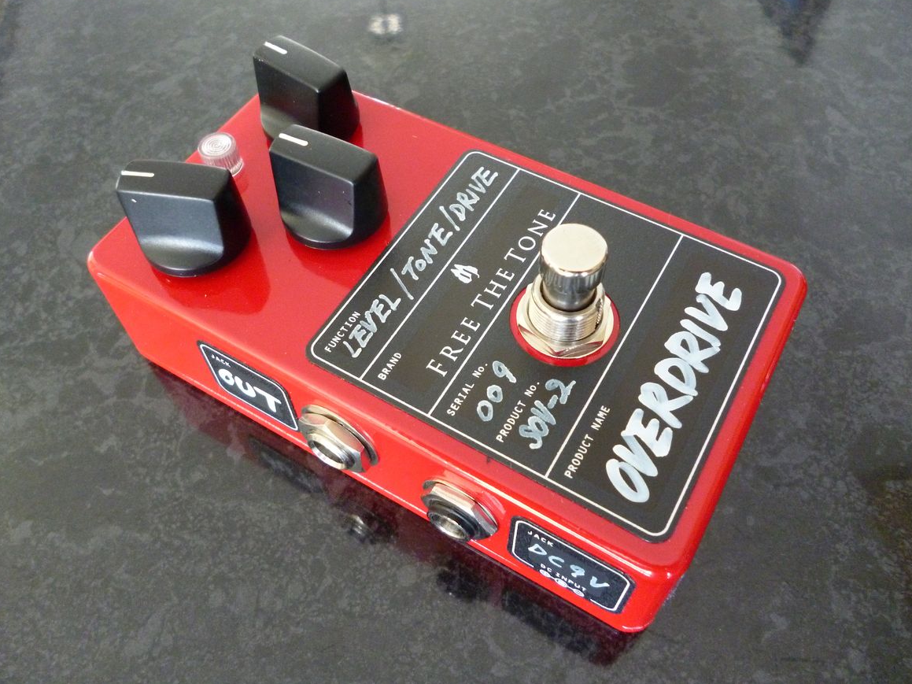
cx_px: 444
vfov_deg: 48.2
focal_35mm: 29
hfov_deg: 61.7
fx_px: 764
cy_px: 331
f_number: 3.1
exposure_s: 1/8
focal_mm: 5
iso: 640
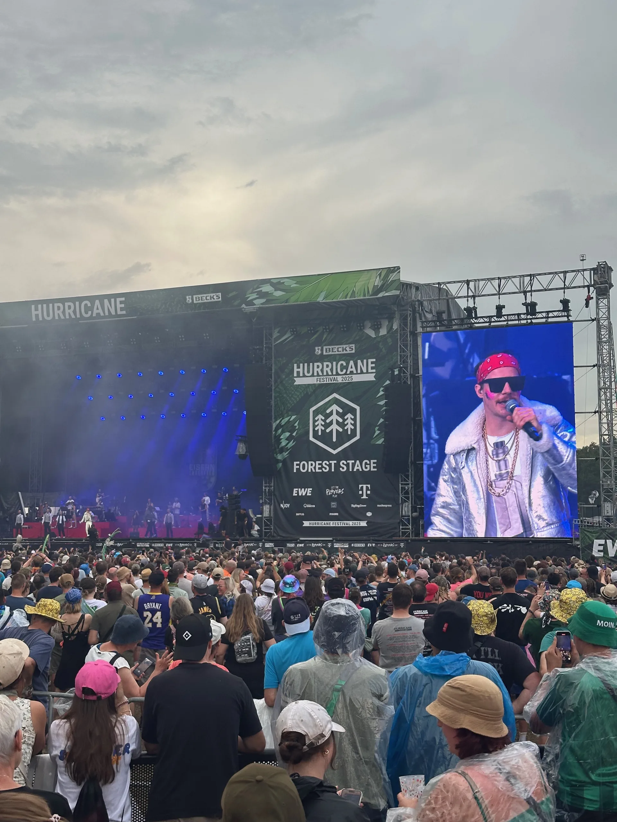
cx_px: 308
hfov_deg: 30.3
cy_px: 411
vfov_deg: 39.7
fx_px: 1141
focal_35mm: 48
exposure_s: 1/574
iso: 64
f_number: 1.78
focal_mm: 6.86
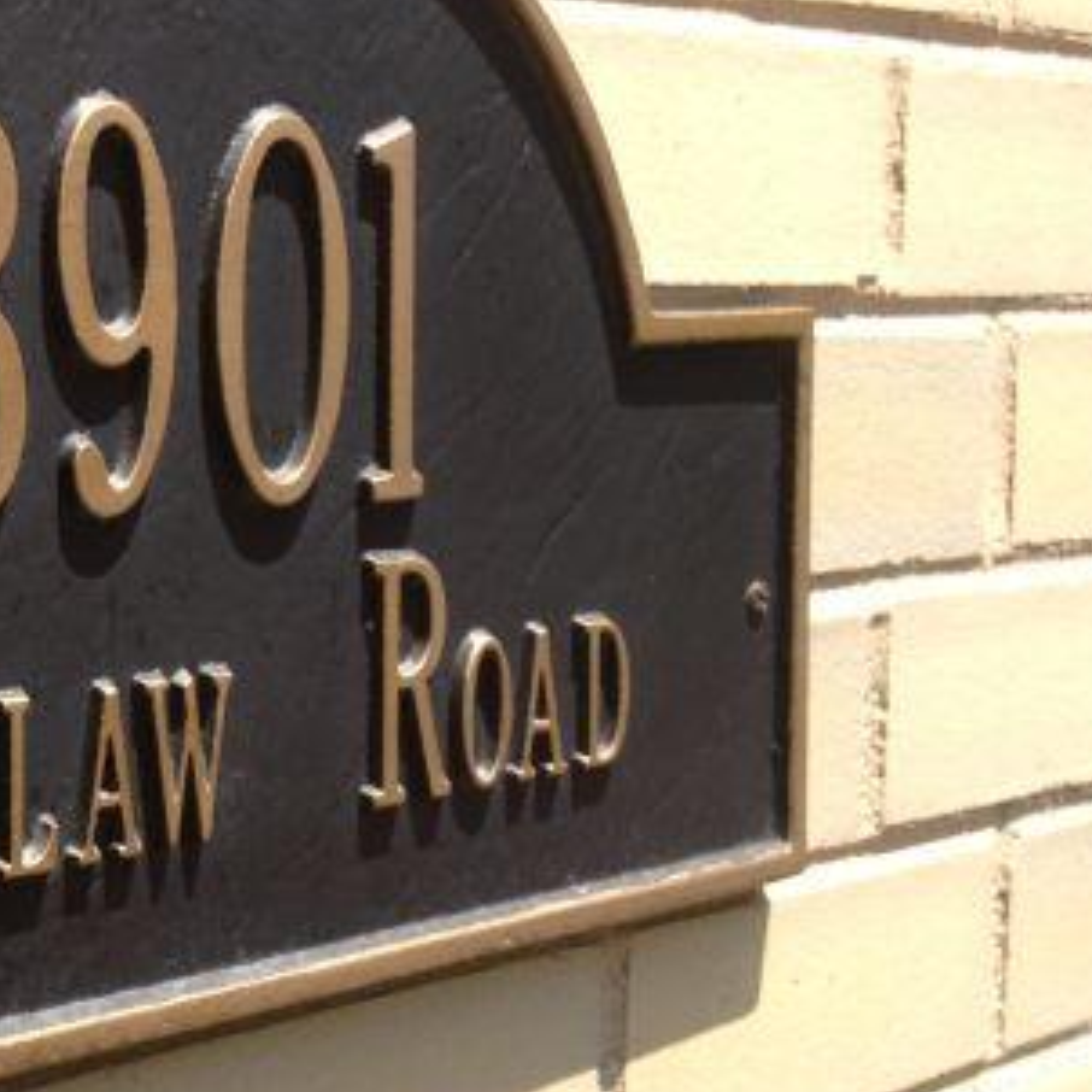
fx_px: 2927
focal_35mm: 82
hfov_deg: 20.4
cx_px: -11
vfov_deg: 21.1
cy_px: 474
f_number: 2.4
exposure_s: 1/600
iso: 50
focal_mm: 4.28
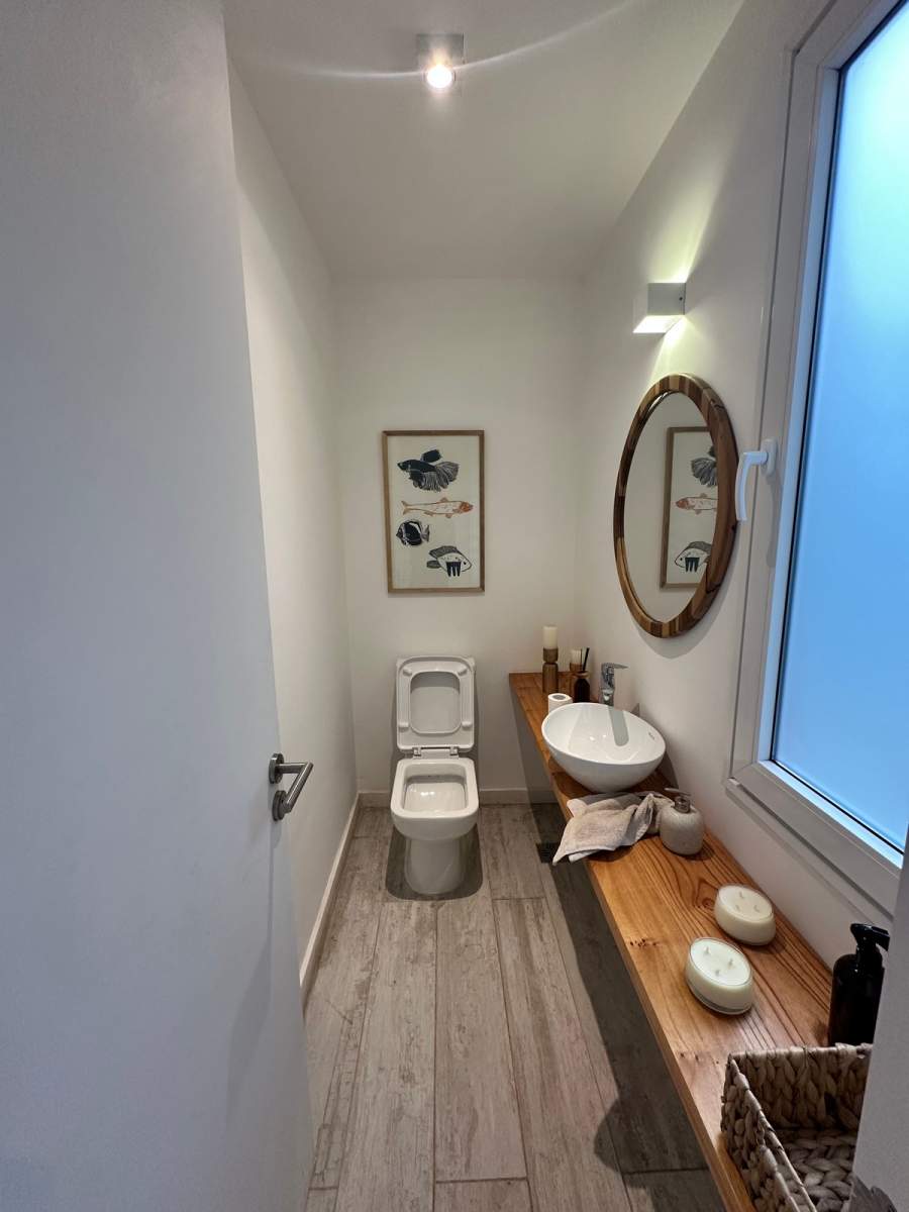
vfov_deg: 102.1
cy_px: 606
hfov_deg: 85.7
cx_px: 454
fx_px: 490
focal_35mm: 14
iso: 200
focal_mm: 2.22
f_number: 2.2
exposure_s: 1/100
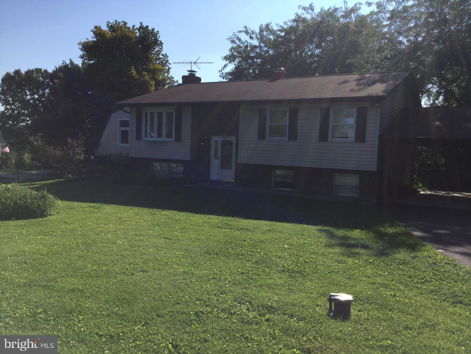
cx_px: 236
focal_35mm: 31
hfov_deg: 58.4
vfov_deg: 45.4
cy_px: 177
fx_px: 422
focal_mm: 3.3
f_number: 2.4
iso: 25
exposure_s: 1/1404
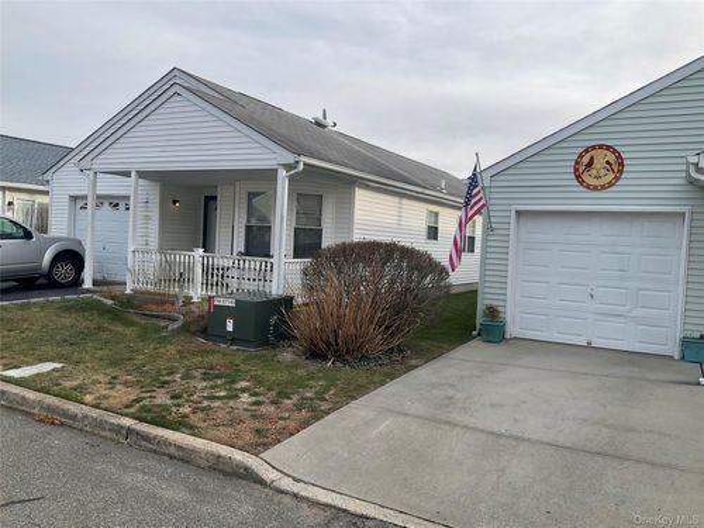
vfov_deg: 48.2
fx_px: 590
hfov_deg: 61.7
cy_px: 264
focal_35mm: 29
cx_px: 352
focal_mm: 3
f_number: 1.8
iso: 16
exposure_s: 1/1015
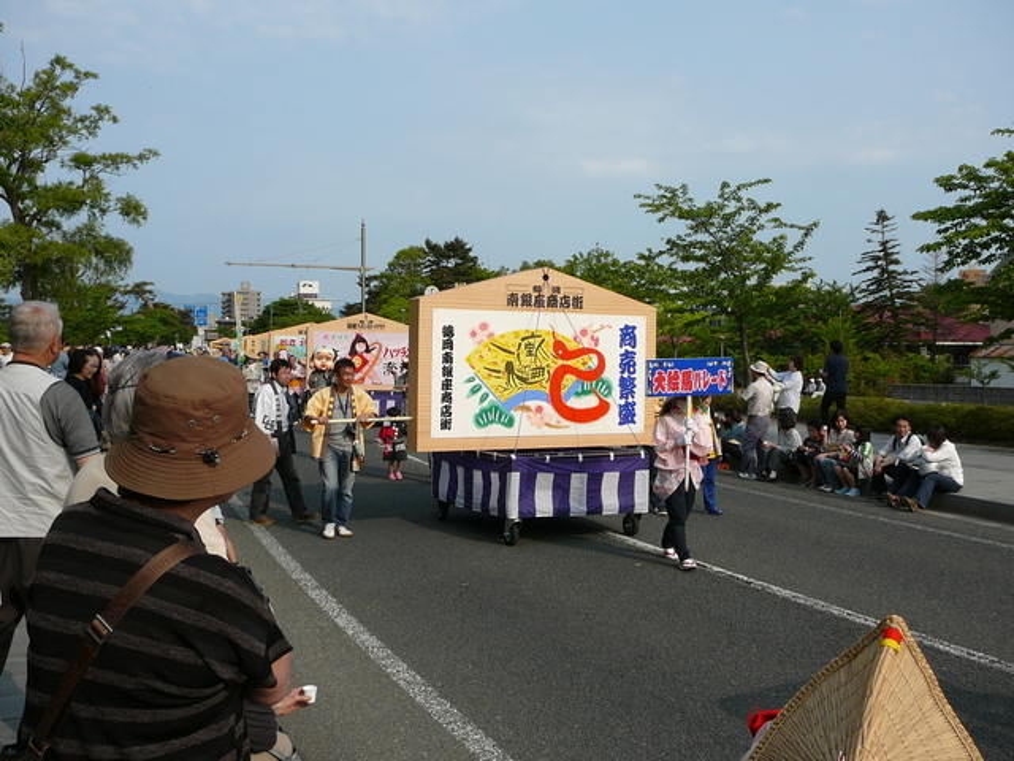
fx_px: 1025
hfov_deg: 52.6
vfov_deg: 40.7
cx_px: 507
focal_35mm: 35
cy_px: 380
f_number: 5
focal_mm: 5.2
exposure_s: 1/640
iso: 80
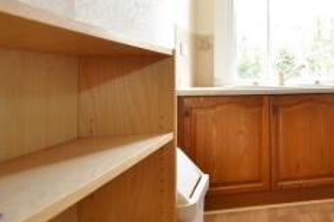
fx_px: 287
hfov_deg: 49.8
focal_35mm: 31
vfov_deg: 41.3
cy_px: 62
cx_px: 330
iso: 400
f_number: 3.5
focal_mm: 10
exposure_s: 1/60
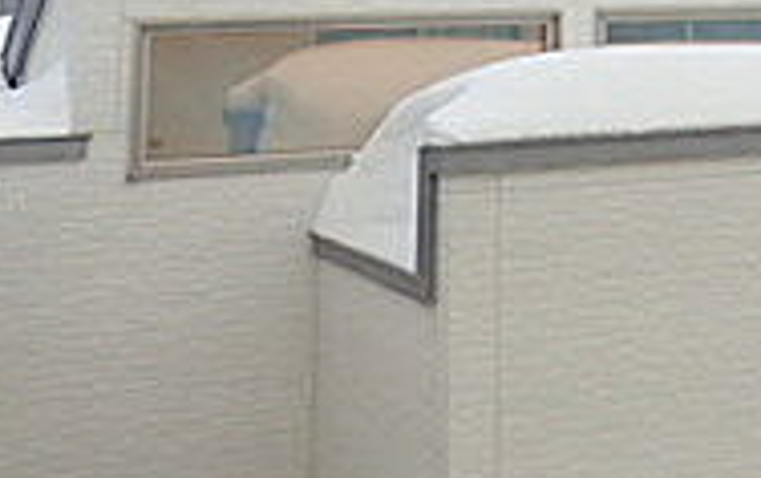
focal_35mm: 90
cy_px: -373
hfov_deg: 22.0
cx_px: 806
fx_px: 1869
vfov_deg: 13.2
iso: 100
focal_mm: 4.5
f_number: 8
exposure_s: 1/200
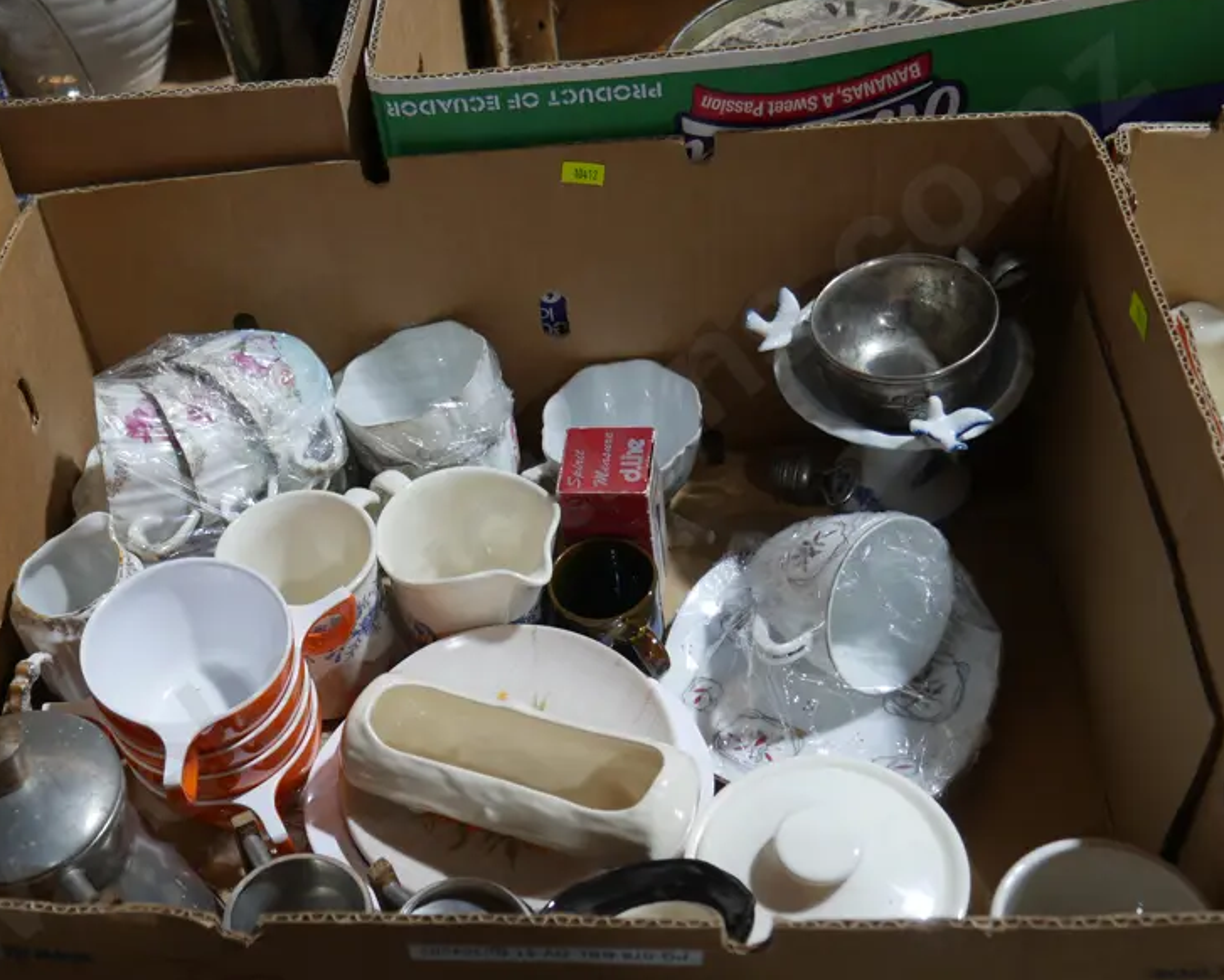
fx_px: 1594
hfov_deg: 41.6
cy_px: 578
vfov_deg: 34.1
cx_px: 443
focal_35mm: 44
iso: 200
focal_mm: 16
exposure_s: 1/60
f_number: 3.6
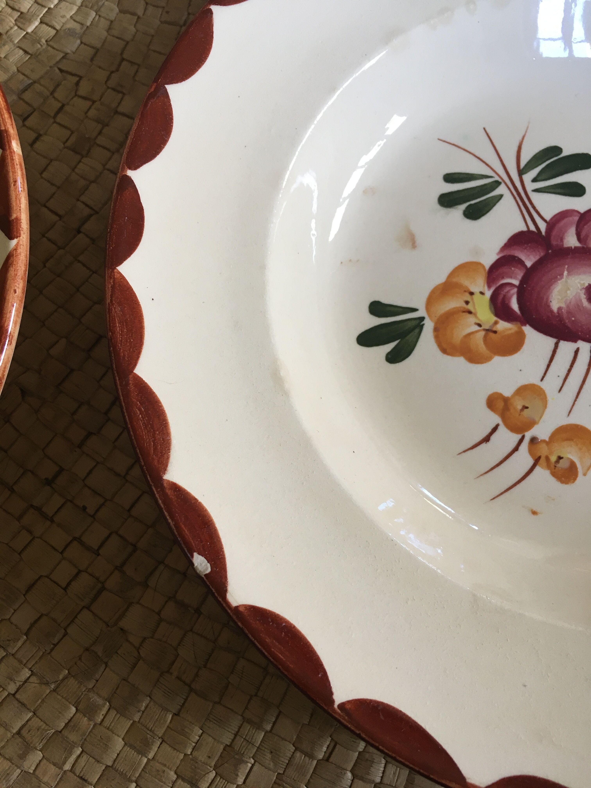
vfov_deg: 61.7
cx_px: 296
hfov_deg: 48.2
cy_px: 394
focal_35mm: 29
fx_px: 660
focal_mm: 4.15
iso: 100
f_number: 2.2
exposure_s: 1/33
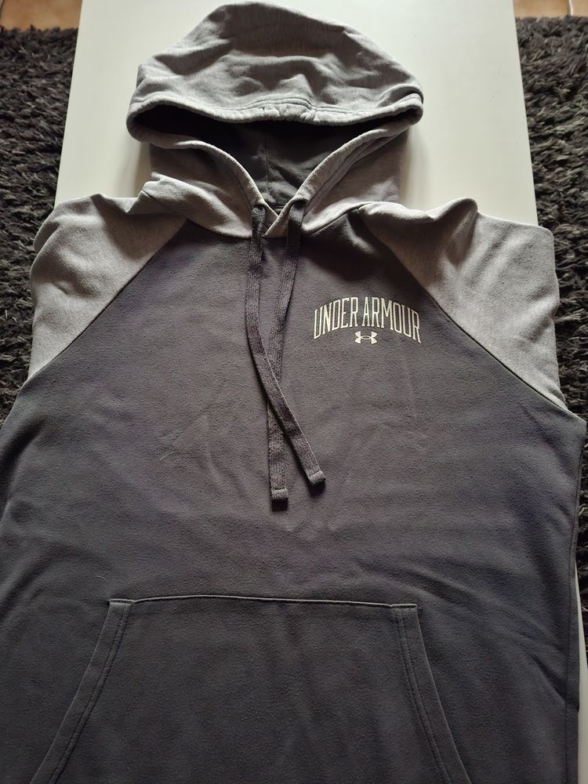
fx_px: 521
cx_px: 294
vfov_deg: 73.9
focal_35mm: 23
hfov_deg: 58.9
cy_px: 392
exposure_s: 1/13
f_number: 1.8
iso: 1250
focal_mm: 5.54
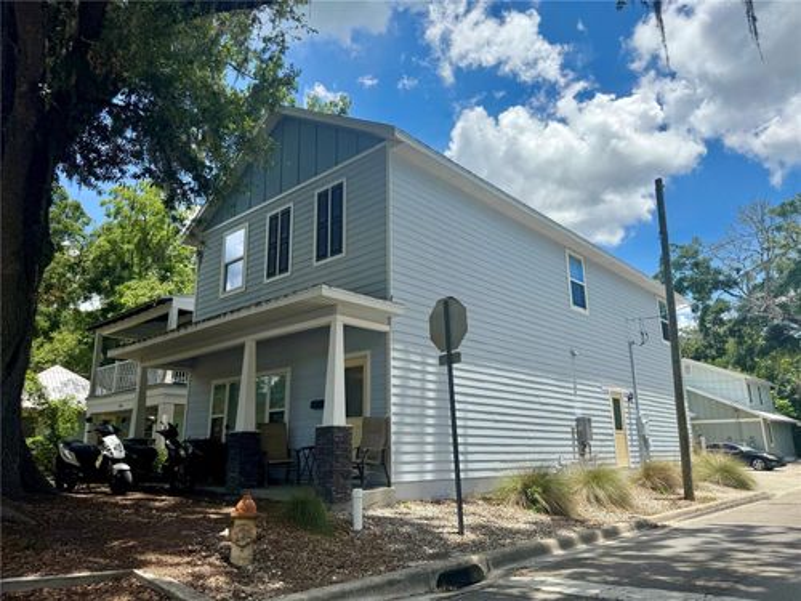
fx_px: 555
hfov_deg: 71.6
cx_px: 400
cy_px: 300
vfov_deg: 56.8
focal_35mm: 24
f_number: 1.78
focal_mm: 6.76
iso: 80
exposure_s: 1/4049
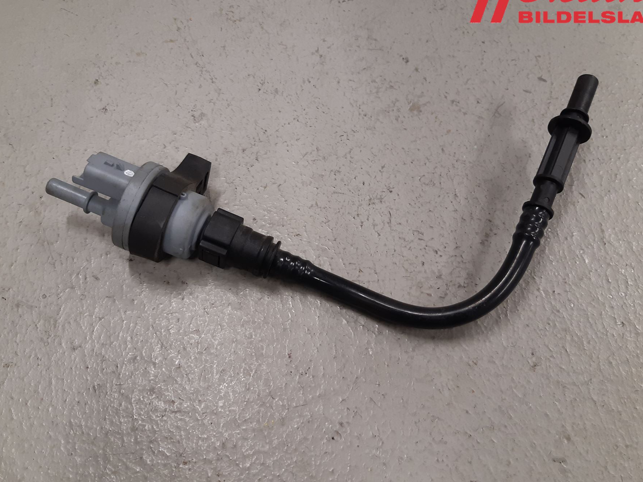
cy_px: 240
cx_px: 321
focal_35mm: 30
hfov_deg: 60.0
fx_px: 557
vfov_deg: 46.8
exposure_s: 1/50
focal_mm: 3.93
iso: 100
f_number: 1.7
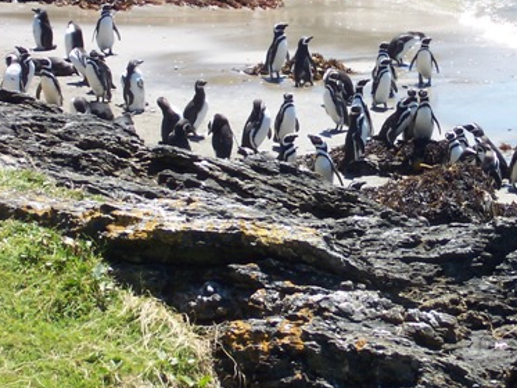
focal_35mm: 247
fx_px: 3690
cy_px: 69
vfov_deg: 6.0
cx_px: 401
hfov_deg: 8.0
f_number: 4.9
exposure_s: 1/180
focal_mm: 22.4
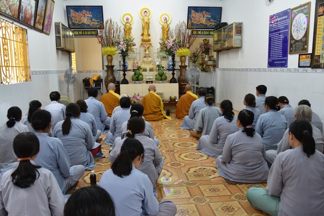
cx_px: 162
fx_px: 279
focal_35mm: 31
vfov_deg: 42.4
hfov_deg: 60.3
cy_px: 108
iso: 1600
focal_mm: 31
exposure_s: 1/125
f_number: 5.6
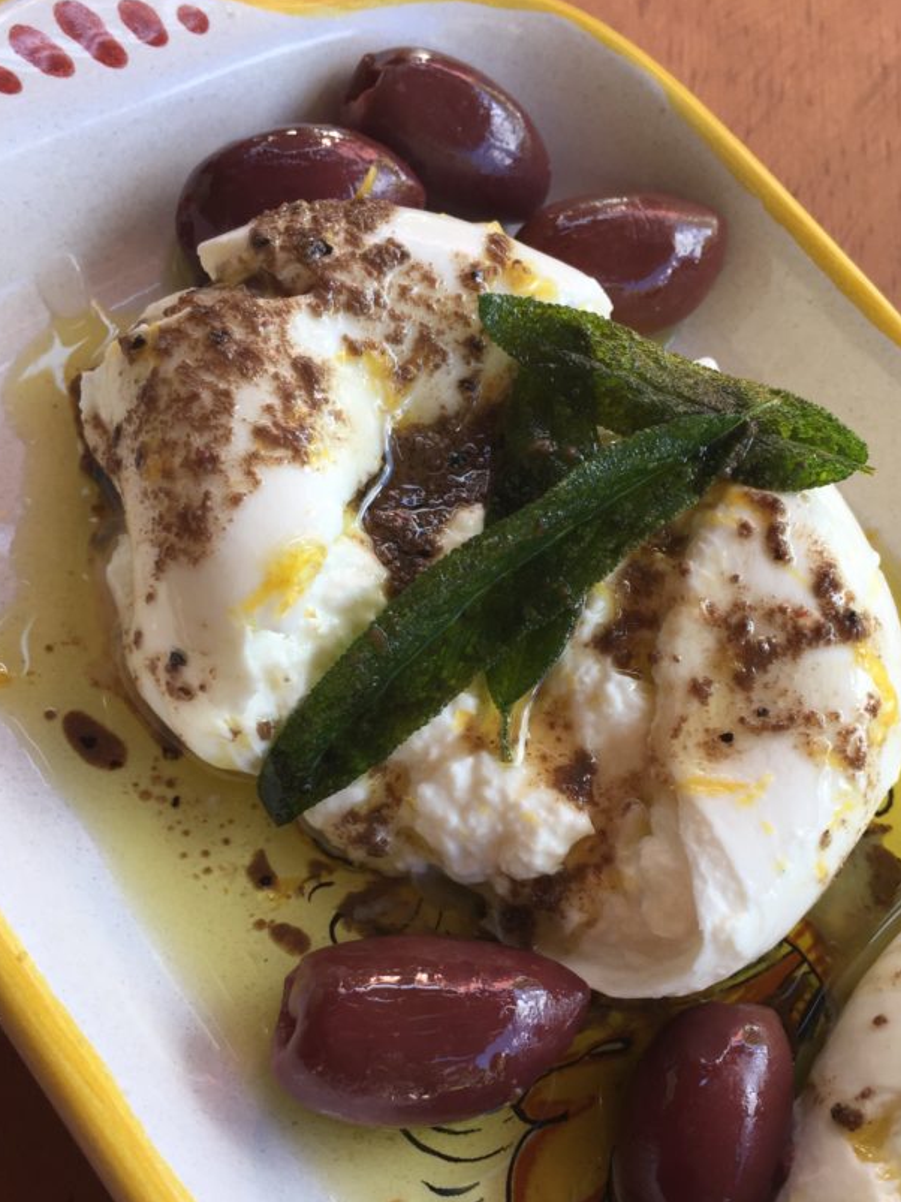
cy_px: 750
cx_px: 519
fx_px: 1284
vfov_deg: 49.7
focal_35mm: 37
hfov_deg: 38.6
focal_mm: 4.15
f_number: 2.2
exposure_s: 1/120
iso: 32
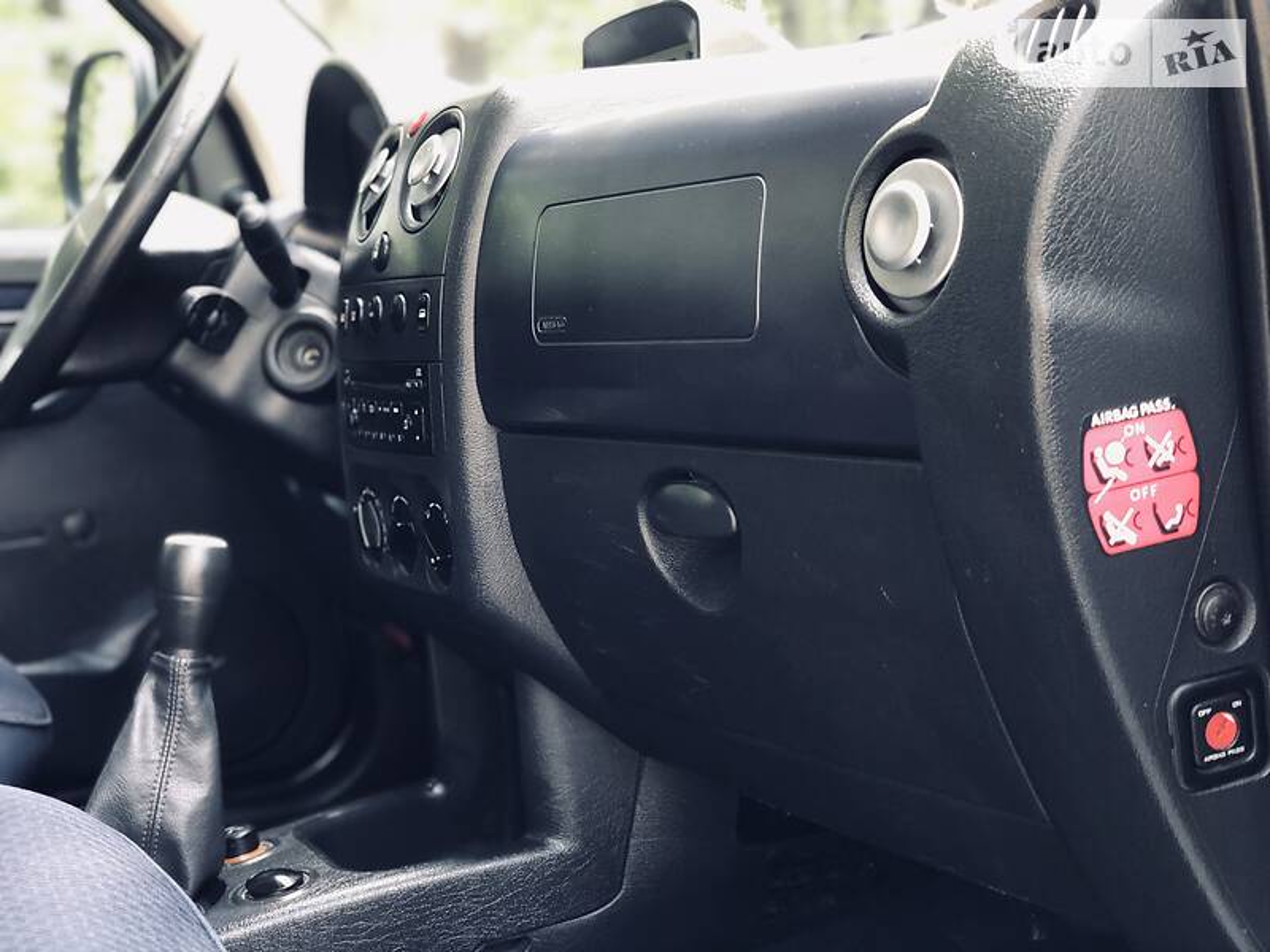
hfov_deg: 36.8
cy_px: 476
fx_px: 1908
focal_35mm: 52
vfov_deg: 28.0
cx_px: 635
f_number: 2.4
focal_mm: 6
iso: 100
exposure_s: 1/30
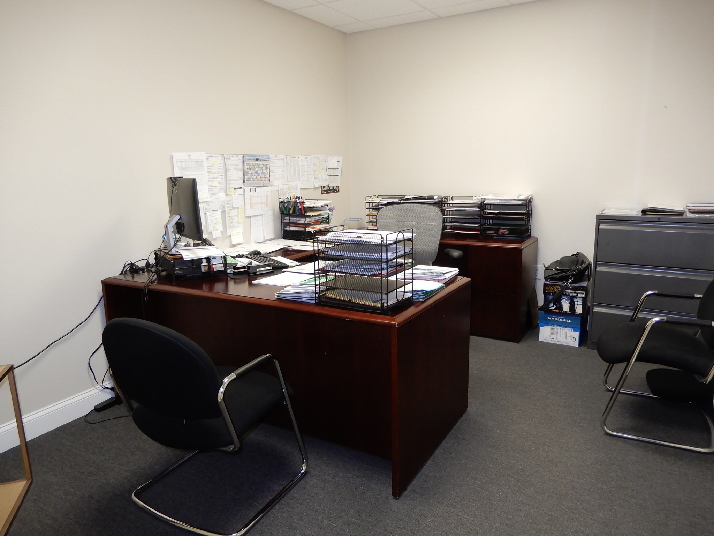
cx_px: 357
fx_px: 495
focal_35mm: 24
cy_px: 268
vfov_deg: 56.8
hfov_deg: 71.6
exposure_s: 1/30
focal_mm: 4.3
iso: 200
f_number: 3.4
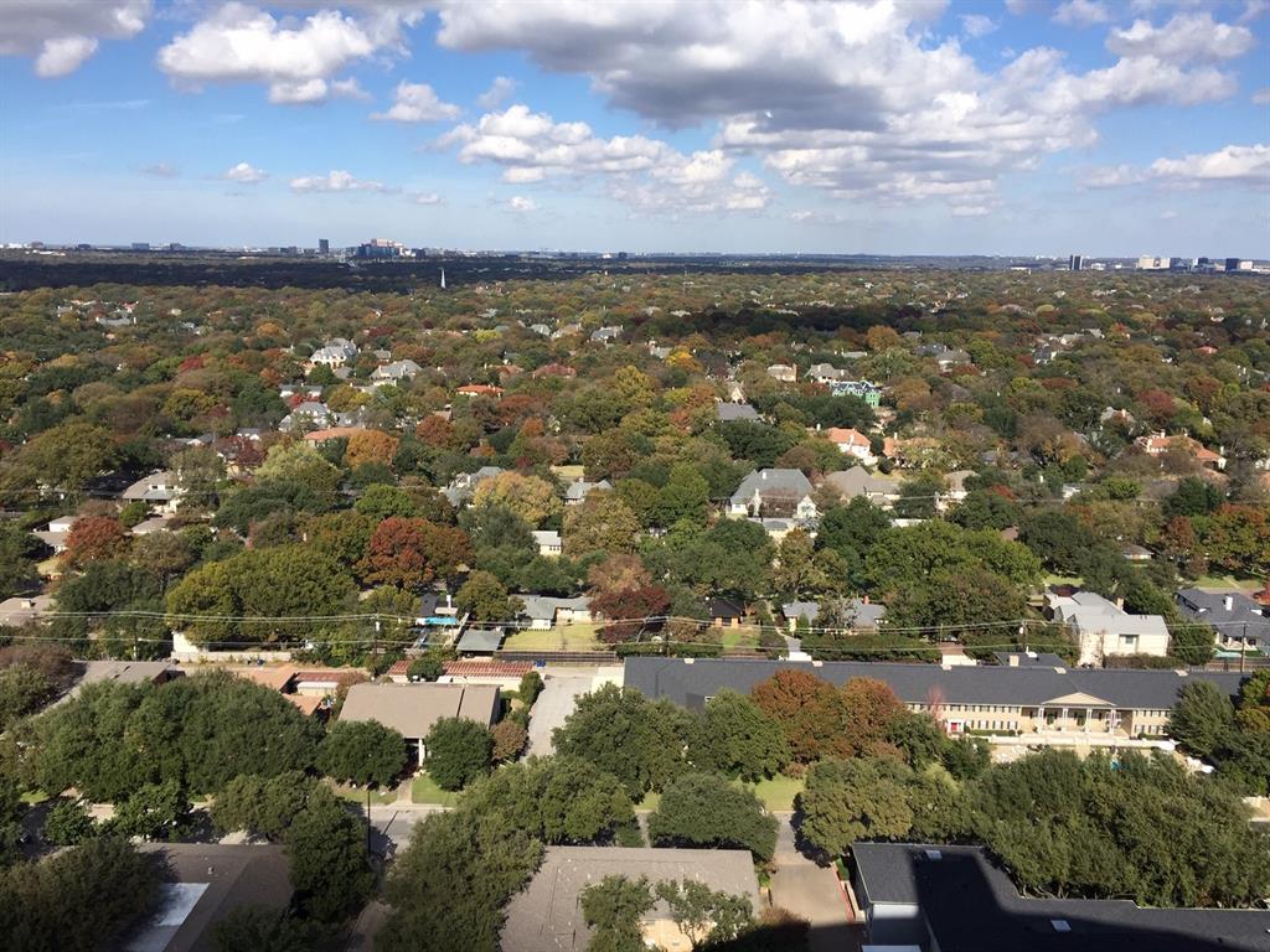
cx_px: 635
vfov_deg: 48.2
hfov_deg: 61.7
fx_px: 1064
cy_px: 476
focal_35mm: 29
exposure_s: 1/2198
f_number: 2.2
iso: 32
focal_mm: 4.15
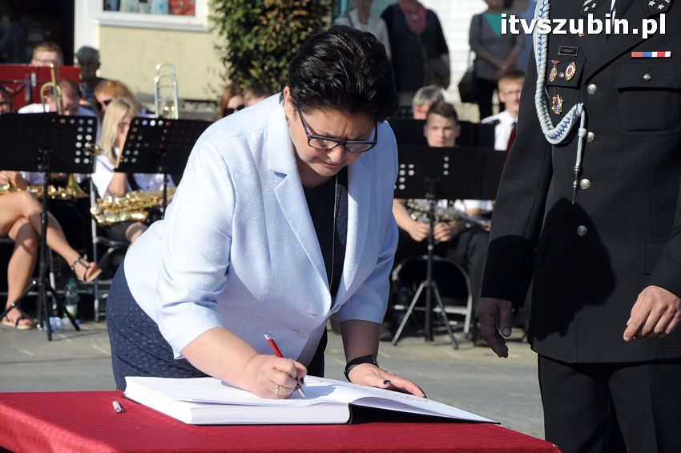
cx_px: 340
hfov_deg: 13.1
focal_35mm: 158
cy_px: 226
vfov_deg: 8.7
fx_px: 2976
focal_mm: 105
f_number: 8
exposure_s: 1/1000
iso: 400
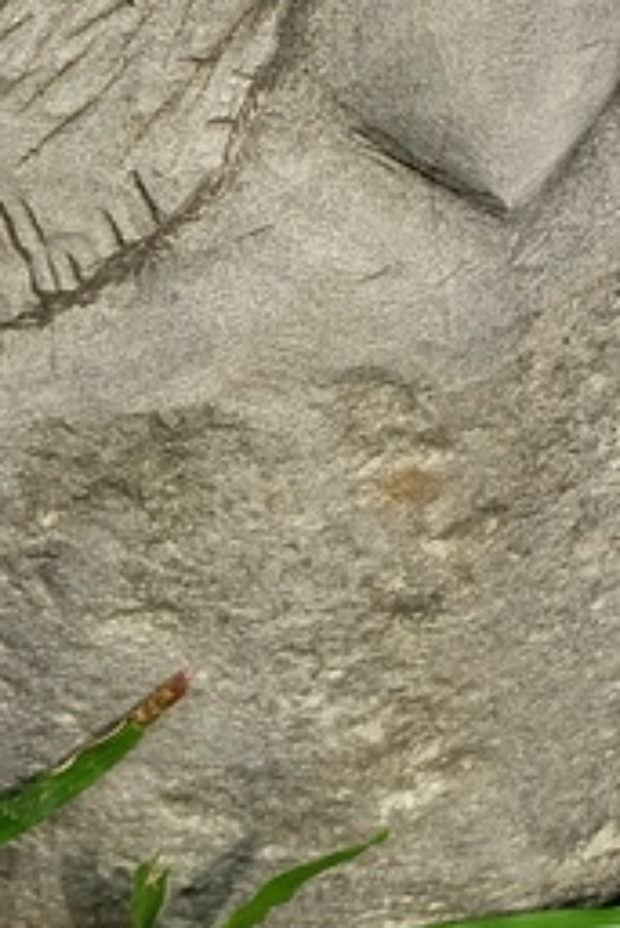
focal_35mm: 196
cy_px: -170
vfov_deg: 10.3
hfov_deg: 7.0
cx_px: 183
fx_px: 5056
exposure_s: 1/1600
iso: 800
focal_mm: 32.5
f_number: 5.6
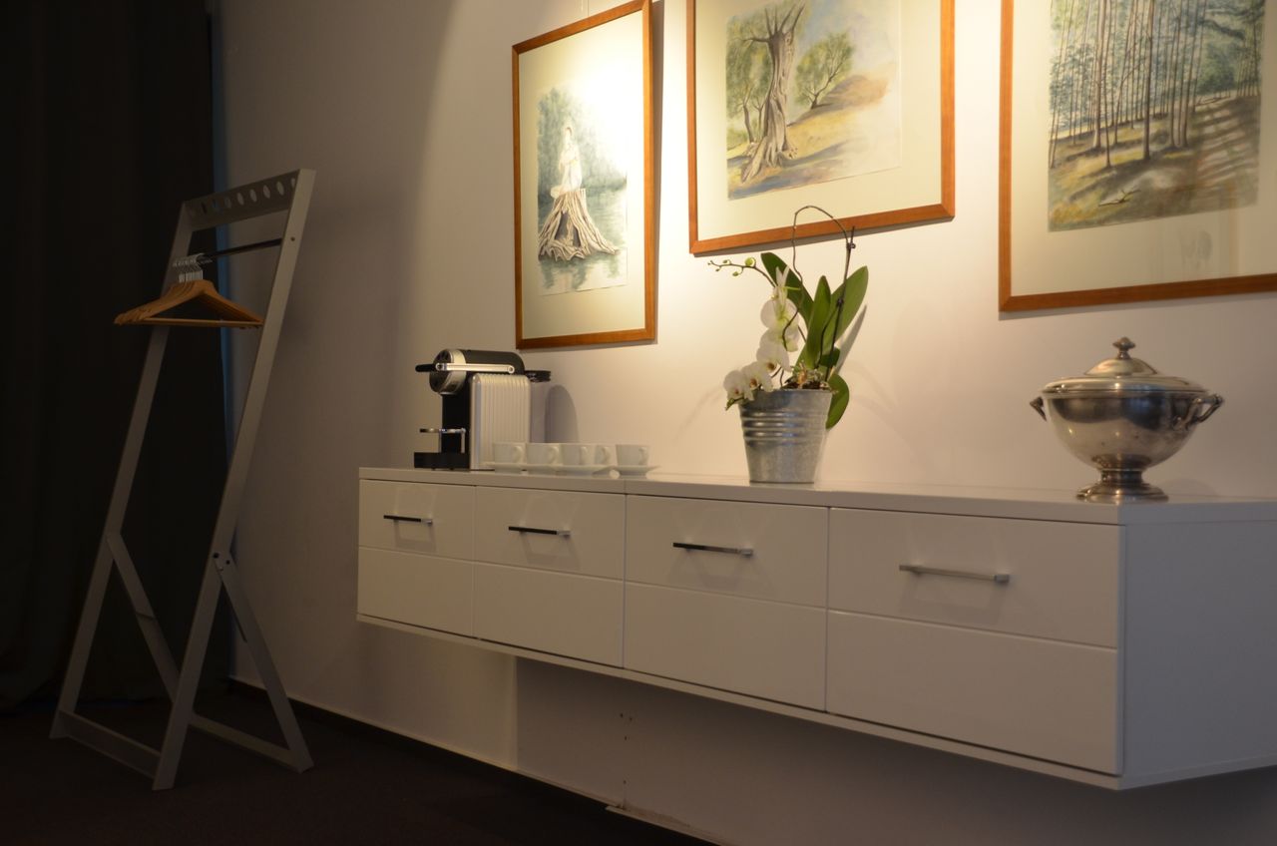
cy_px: 423
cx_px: 638
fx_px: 1593
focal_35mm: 45
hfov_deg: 43.7
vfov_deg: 29.7
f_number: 5.6
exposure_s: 1/125
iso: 400
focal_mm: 30
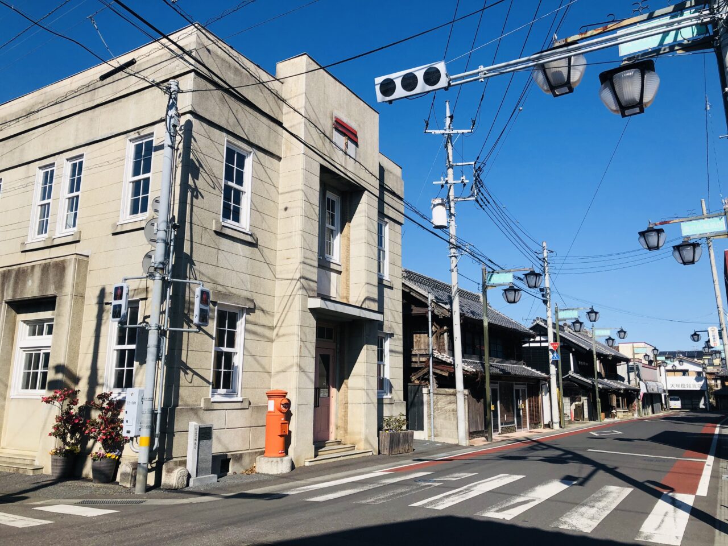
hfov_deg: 63.4
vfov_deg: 49.7
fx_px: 589
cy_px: 273
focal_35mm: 28
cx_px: 364
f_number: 1.8
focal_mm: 3.99
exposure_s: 1/2667
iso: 20
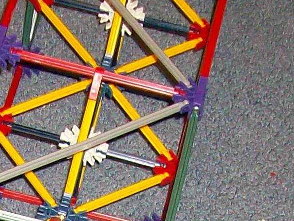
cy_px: 550
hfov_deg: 11.5
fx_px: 1461
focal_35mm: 172
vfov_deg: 7.9
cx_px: 62
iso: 160
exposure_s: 1/60
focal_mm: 5.7
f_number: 2.8
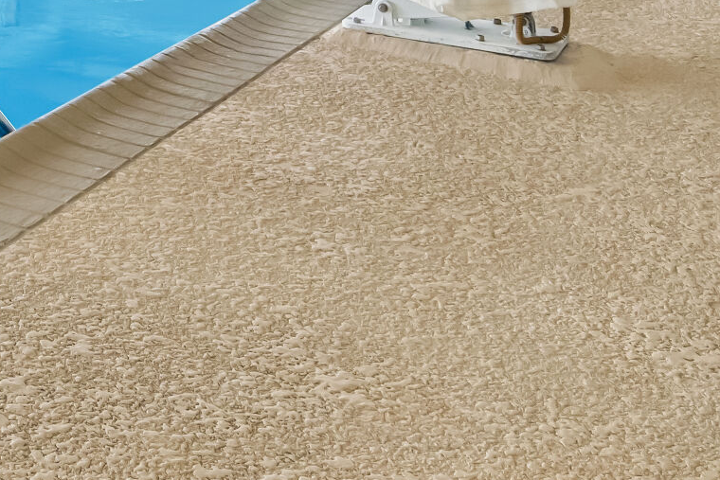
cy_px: -358
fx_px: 1540
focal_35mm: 77
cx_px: -245
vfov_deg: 15.5
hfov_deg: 23.0
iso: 800
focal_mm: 13
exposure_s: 1/15
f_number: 8
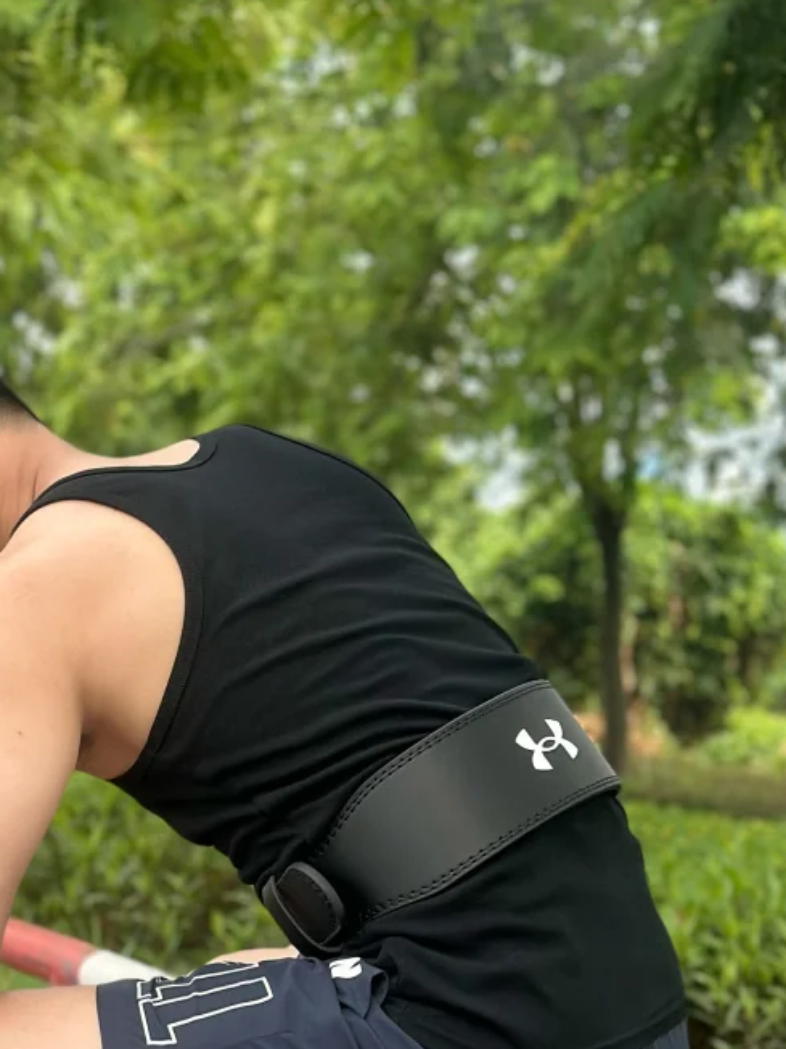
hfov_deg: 13.9
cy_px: 782
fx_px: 3209
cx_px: 180
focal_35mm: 106
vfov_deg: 18.4
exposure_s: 1/1395
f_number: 1.78
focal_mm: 6.86
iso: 80
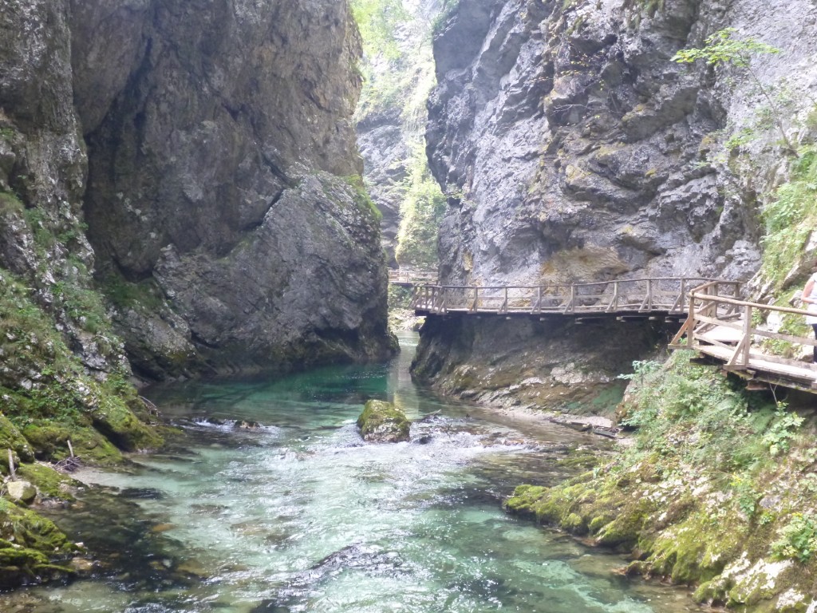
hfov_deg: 42.9
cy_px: 306
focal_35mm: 44
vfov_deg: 32.9
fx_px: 1038
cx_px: 408
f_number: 4.3
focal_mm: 7.8
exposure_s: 1/50
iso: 400
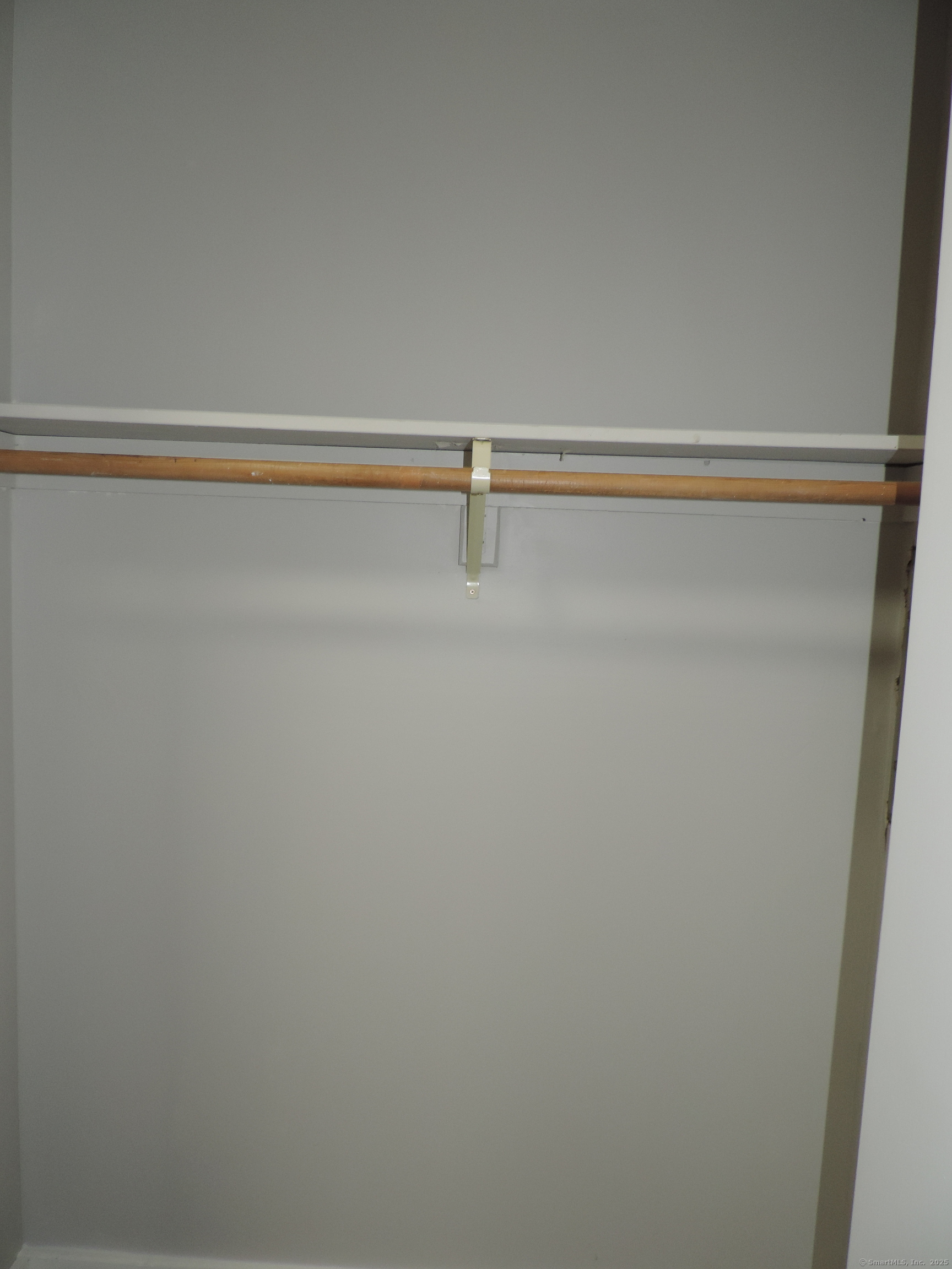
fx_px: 880
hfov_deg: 56.8
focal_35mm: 24
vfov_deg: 71.6
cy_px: 634
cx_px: 476
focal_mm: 4.3
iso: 200
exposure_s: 1/30
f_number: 3
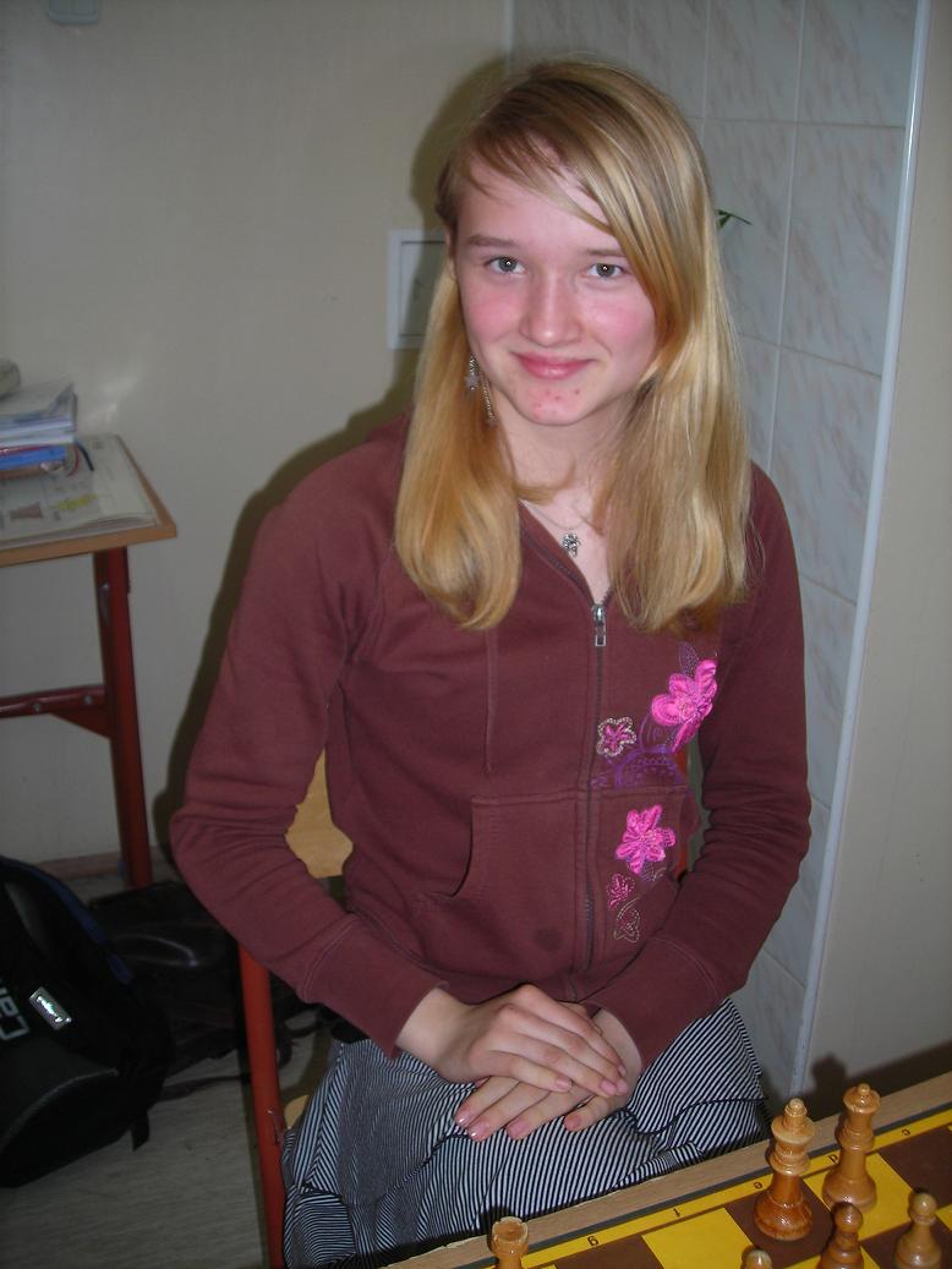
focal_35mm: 38
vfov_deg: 49.0
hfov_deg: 37.7
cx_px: 476
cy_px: 634
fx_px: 1393
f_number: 3.2
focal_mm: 6.3
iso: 50
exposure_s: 1/60.1
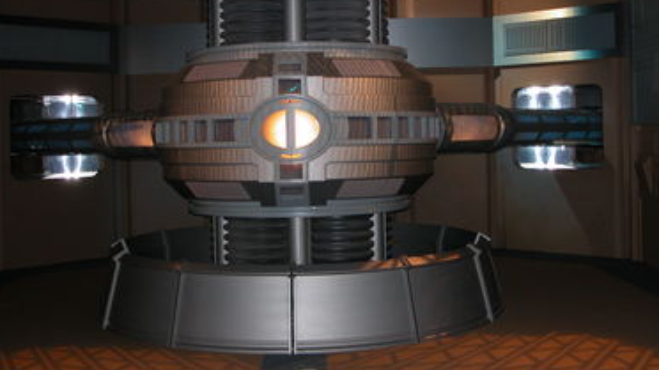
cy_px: 127
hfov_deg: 42.9
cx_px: 337
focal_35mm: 48
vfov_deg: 24.8
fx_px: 839
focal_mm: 10.7
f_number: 2.9
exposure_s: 1/60
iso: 200
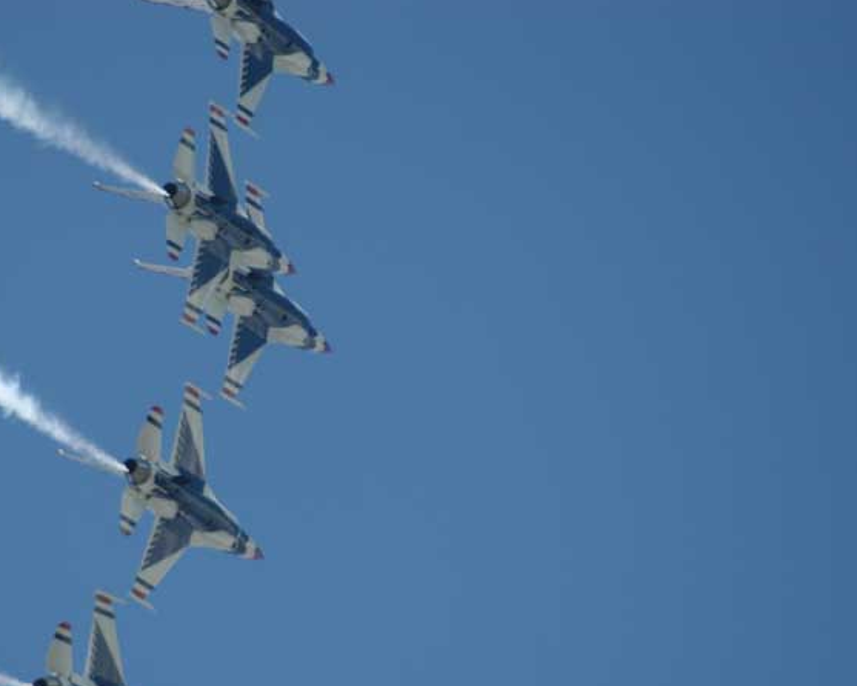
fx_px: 15376
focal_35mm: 606
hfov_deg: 3.2
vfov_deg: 2.6
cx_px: 252
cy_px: 403
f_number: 5.6
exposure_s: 1/1000
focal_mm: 300
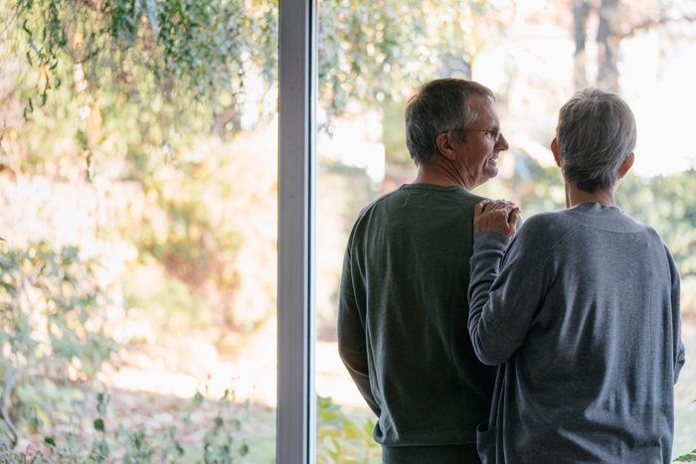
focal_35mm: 90
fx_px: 1740
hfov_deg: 22.6
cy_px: 232
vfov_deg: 15.2
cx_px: 348
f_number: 2.8
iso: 1250
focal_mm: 90
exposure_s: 1/250
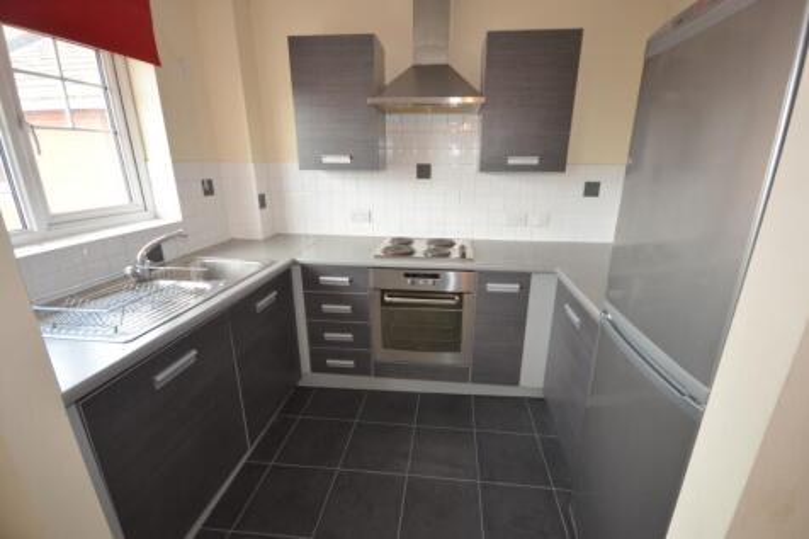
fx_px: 337
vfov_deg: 77.3
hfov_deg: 100.4
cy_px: 270
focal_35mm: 15
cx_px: 404
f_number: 4
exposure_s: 1/60
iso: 560
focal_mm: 10
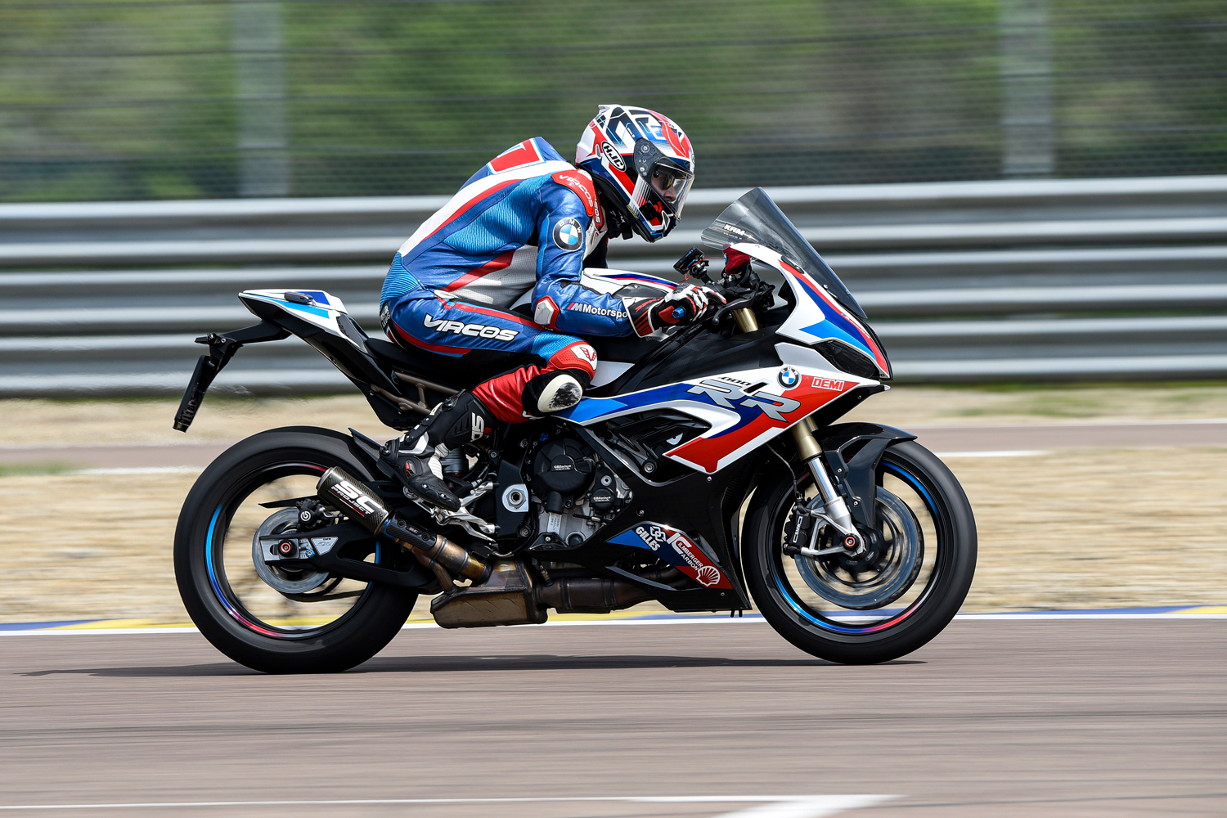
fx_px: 9543
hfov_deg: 7.4
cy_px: 409
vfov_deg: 4.9
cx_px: 614
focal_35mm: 280
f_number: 9
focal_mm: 280
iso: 125
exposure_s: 1/250
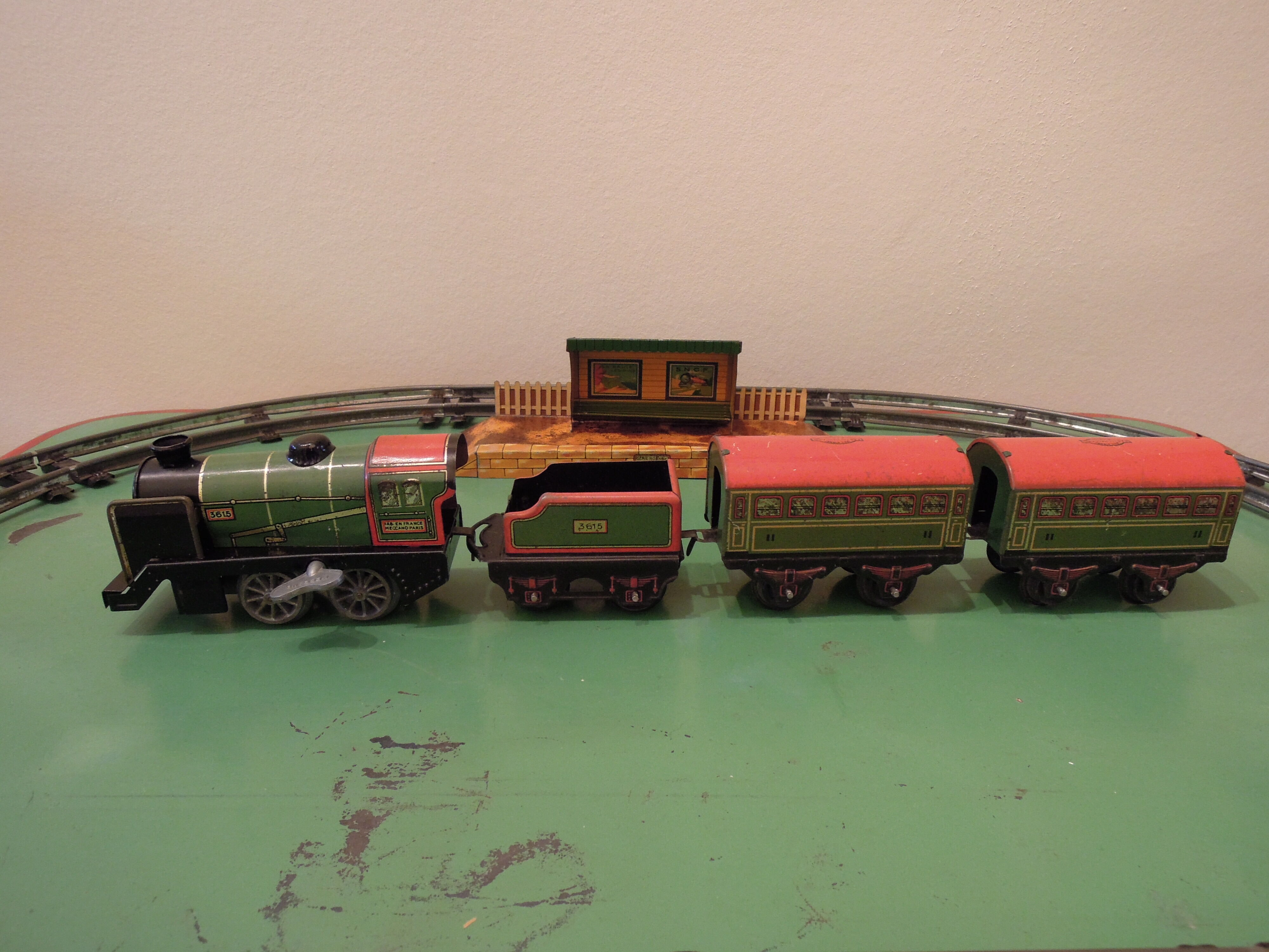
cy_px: 476
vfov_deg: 56.8
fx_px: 880
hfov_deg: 71.6
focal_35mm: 24
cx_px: 634
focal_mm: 4.3
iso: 400
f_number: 2.8
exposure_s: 1/10
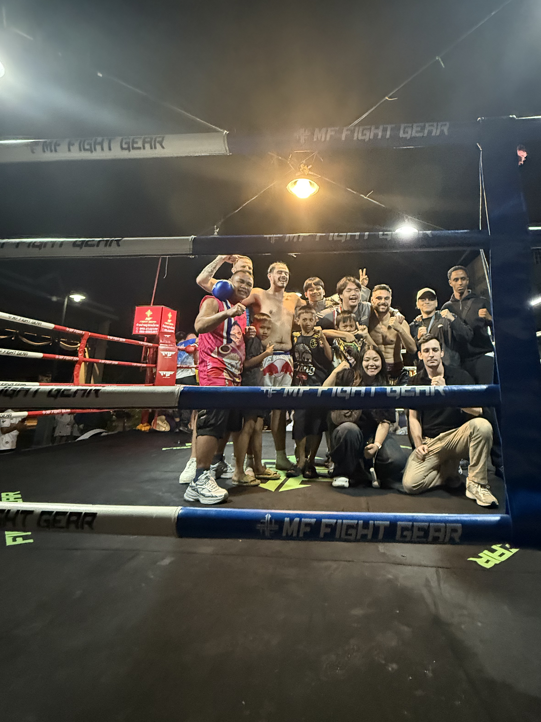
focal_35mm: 18
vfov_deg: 87.1
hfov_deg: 70.9
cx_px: 321
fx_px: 375
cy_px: 306
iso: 1250
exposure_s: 1/50
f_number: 2.2
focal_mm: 2.22
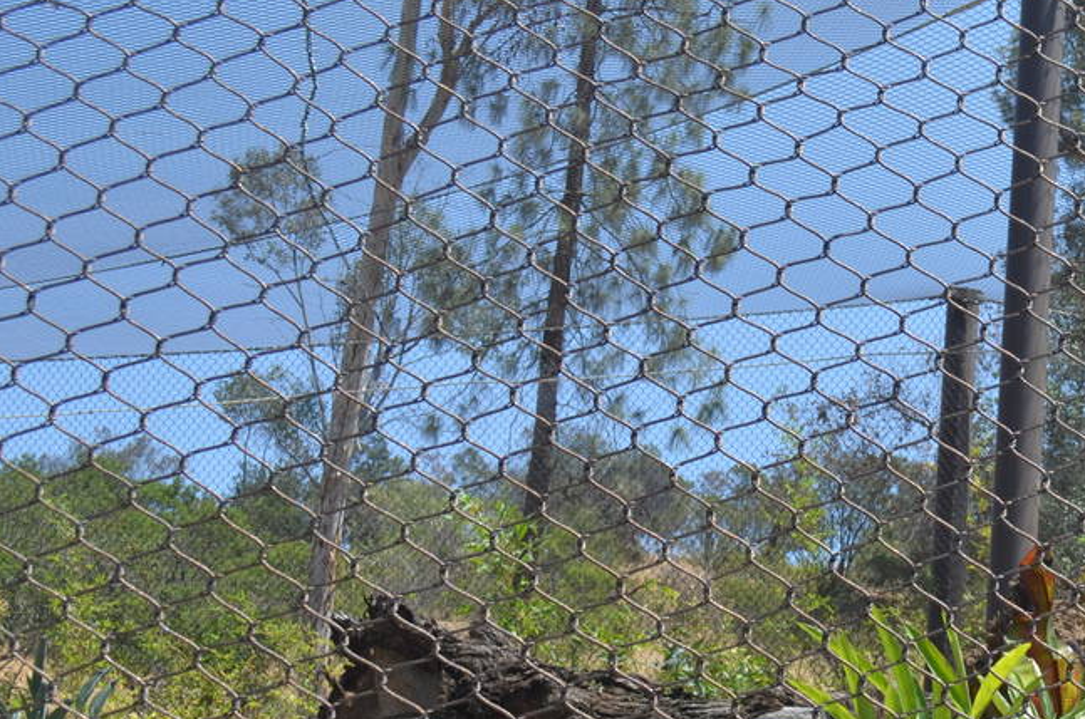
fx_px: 2678
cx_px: 1328
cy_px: 796
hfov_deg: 21.2
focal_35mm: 89
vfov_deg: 14.9
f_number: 8
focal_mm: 24
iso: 160
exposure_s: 1/250
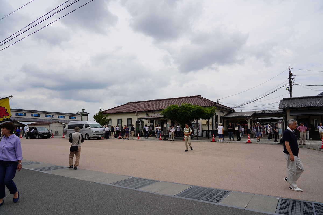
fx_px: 215
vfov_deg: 53.1
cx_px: 162
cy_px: 108
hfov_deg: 73.7
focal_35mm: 24
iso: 100
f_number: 5
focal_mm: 24
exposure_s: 1/640
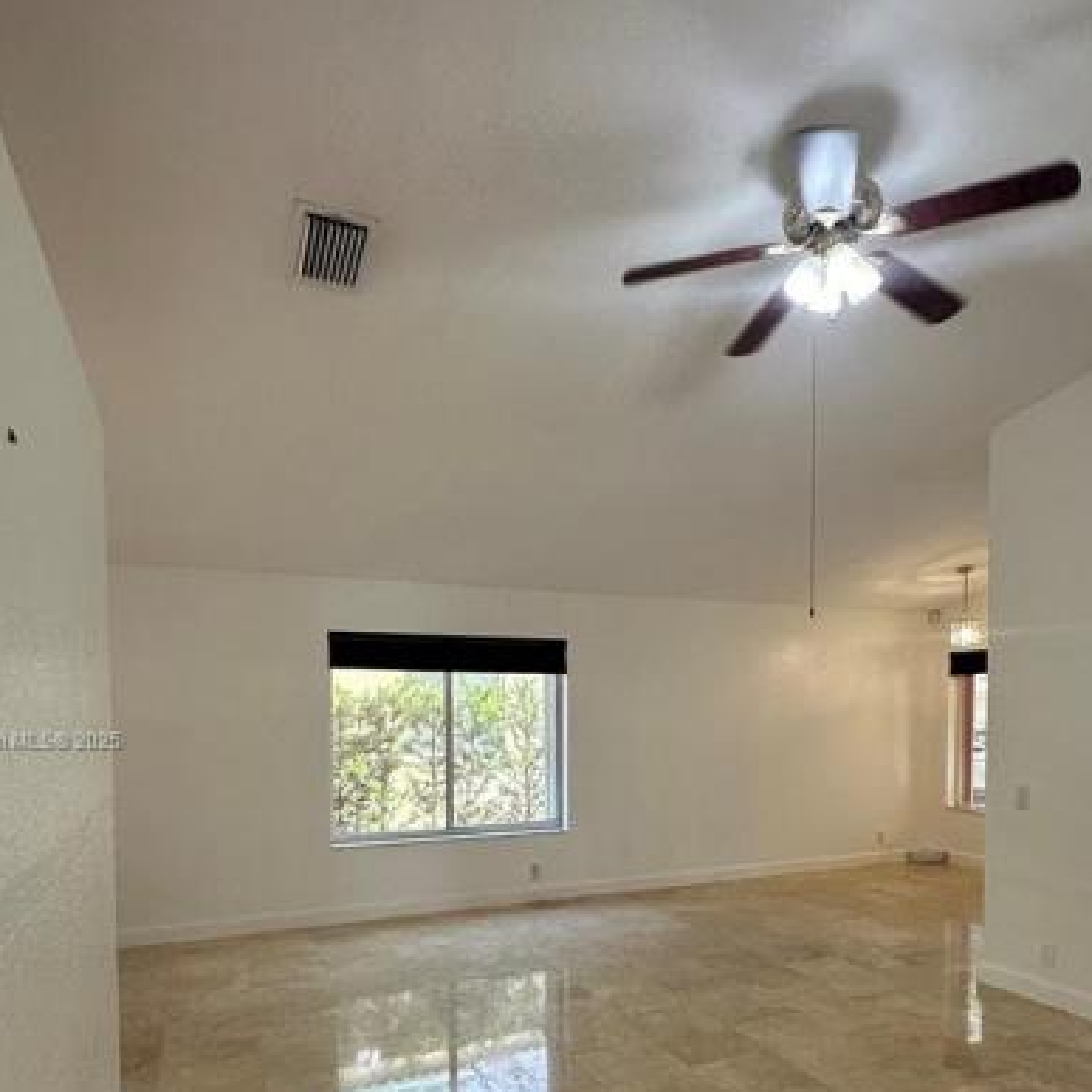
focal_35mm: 23
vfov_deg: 65.2
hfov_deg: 67.2
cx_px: 573
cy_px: 742
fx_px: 821
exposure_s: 1/120
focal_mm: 2.22
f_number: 2.2
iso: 200
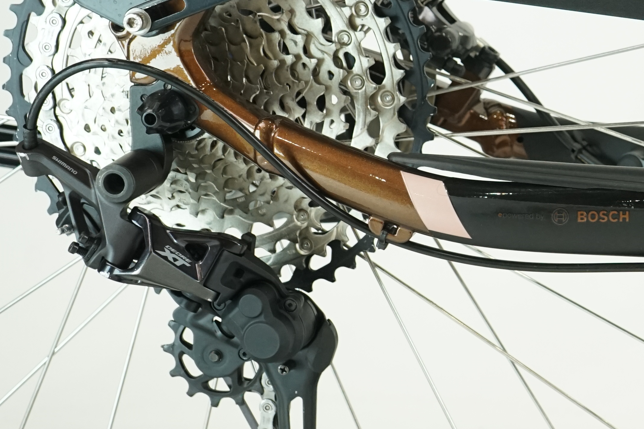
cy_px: 110
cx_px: 863
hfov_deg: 18.3
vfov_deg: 13.3
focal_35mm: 103
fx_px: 1843
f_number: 5.6
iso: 1600
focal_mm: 37
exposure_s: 1/200
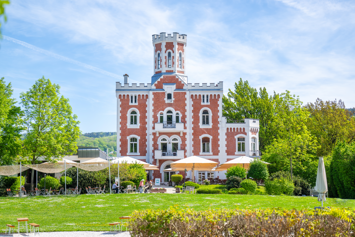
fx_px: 690
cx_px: 178
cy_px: 118
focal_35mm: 70
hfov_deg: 28.8
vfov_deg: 19.5
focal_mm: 70
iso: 64
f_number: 2.8
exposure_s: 1/1000
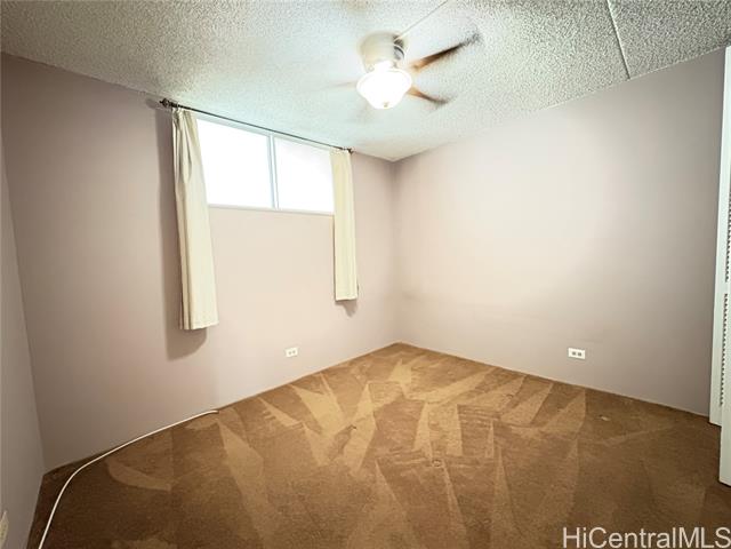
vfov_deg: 85.7
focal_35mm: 14
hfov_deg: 102.1
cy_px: 274
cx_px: 366
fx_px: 296
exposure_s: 1/15
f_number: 2.2
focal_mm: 2.22
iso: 2500
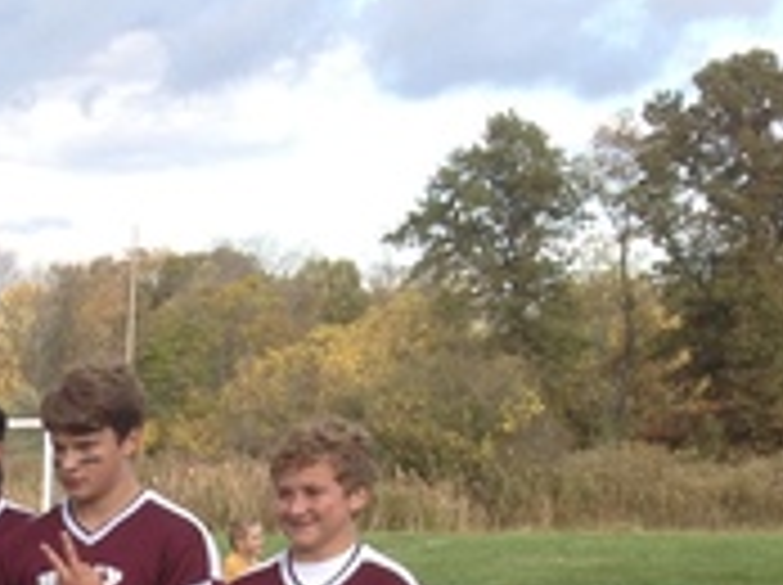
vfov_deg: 10.9
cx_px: -504
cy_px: 950
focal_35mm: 129
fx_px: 2914
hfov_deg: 14.0
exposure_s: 1/464
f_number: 2.4
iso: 50
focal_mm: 4.28
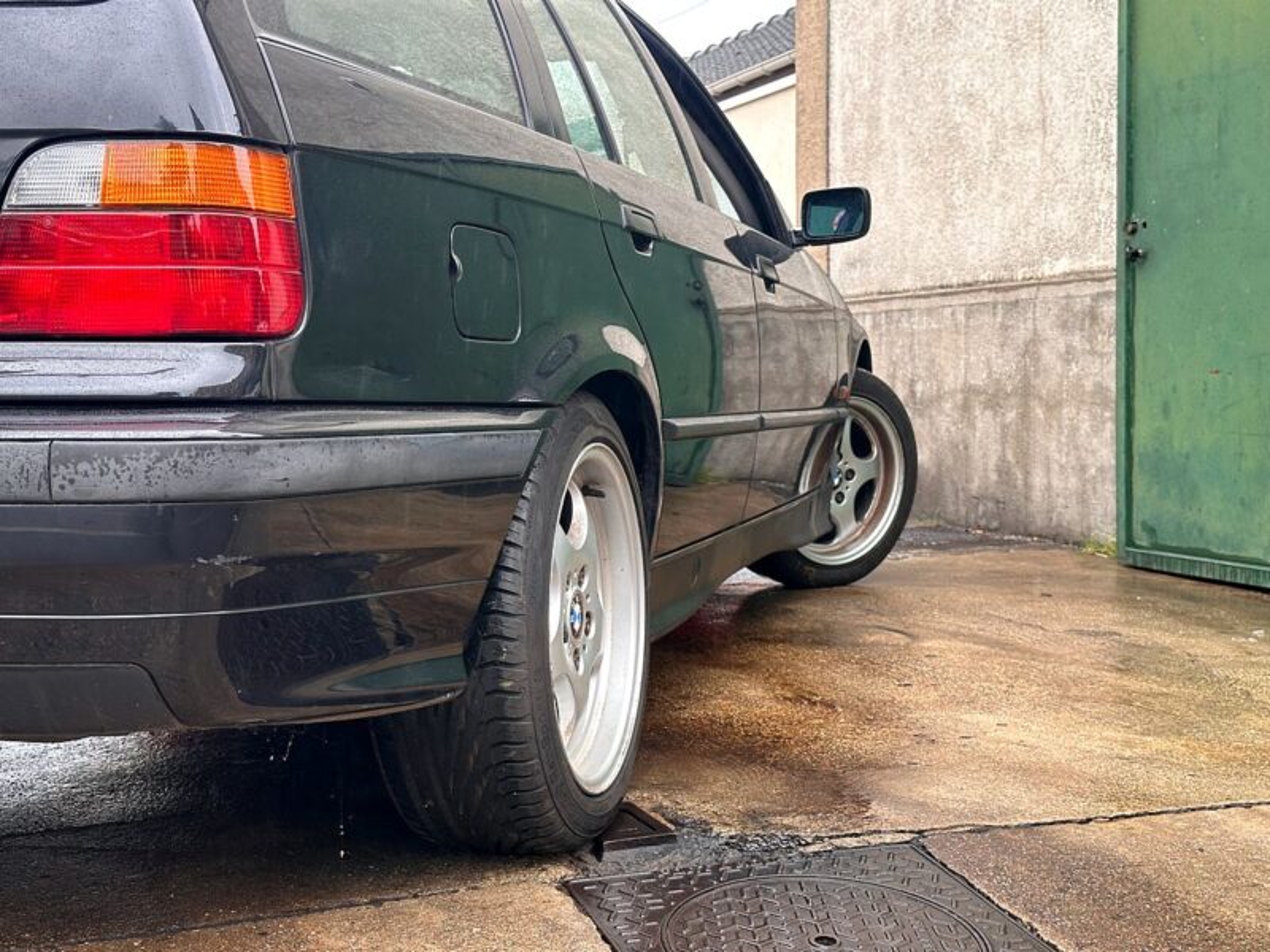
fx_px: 1761
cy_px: 476
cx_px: 635
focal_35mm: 48
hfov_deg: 39.7
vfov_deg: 30.3
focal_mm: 6.86
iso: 50
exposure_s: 1/176
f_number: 1.78
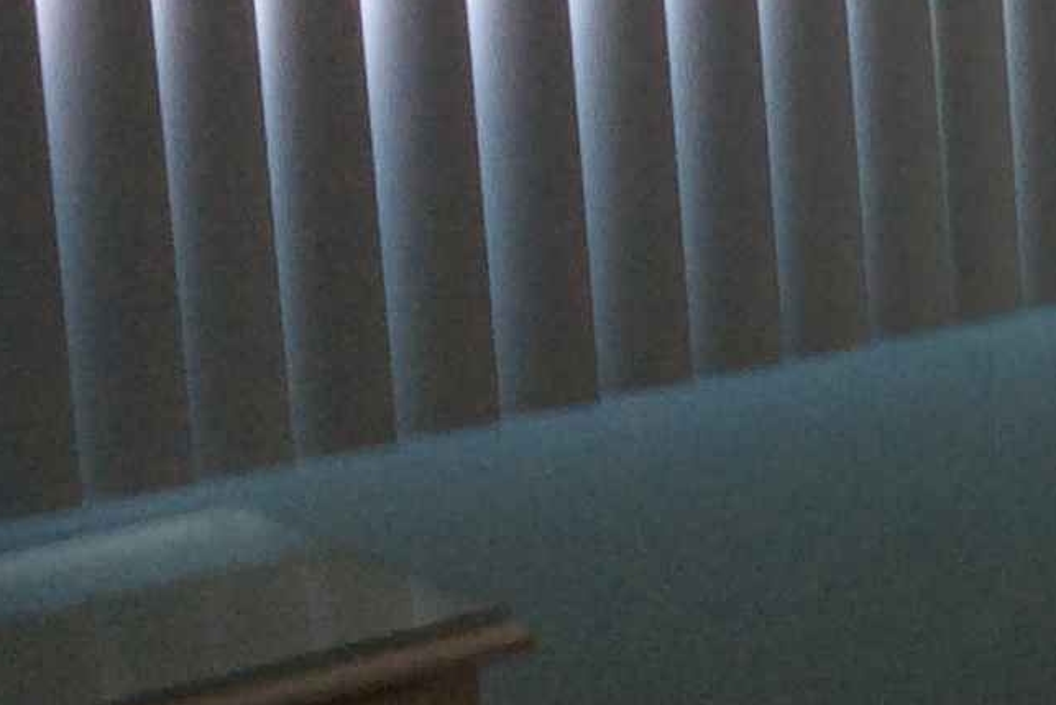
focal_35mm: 134
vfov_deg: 10.1
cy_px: -56
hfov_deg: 13.5
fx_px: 3931
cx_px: 1961
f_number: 2.4
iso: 50
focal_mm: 3.3
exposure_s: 1/24
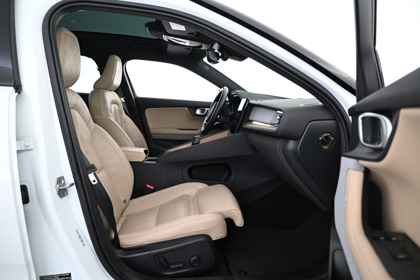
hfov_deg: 73.7
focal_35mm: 24
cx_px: 210
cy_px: 140
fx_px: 280
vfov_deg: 53.1
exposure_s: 1/25
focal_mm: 16
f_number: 3.5
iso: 1250
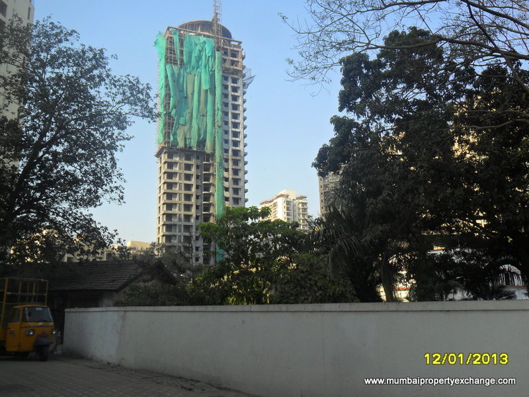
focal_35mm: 32
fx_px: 489
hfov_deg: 56.8
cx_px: 264
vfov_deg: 44.2
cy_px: 198
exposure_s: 1/500
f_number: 3.7
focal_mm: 5.7
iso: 100
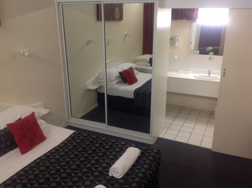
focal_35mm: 35
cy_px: 94
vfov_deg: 40.6
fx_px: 254
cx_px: 126
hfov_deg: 52.7
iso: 100
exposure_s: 1/15
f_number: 2.4
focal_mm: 4.28
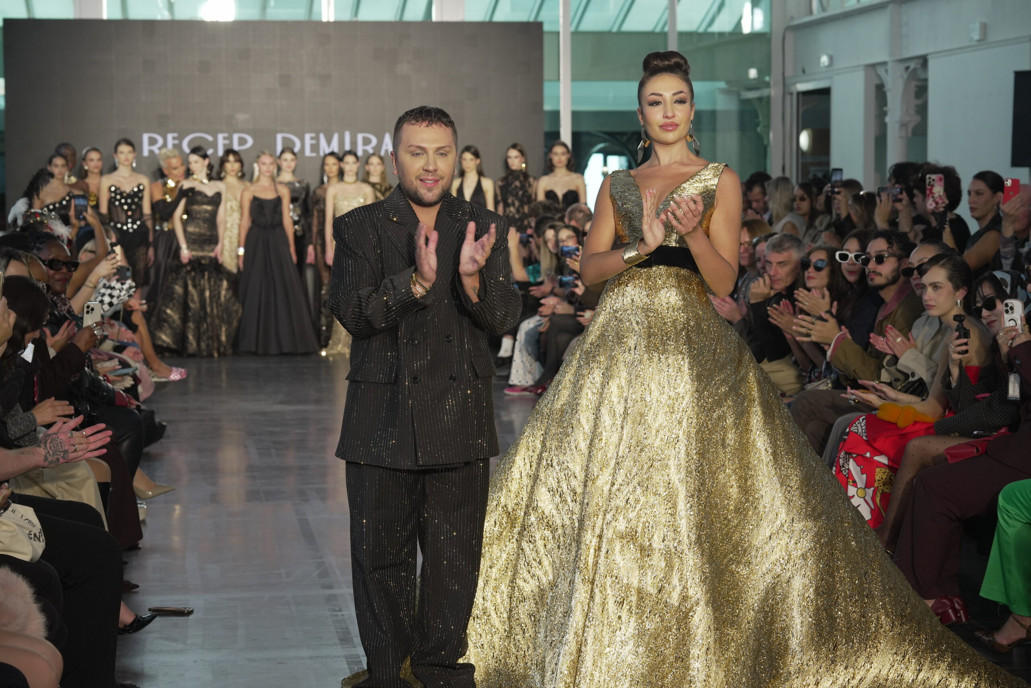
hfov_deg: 23.9
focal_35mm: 85
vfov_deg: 16.1
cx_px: 516
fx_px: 2434
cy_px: 344
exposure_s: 1/320
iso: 1000
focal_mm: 85
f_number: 5.6
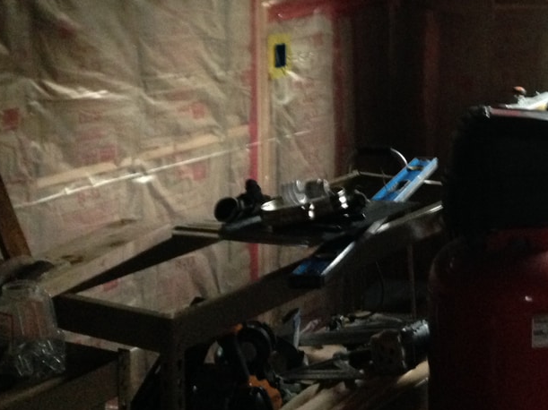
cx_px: 522
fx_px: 1140
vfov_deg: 19.7
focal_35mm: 72
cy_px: -25
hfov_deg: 25.9
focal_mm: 4.12
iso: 400
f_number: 2.4
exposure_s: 1/20
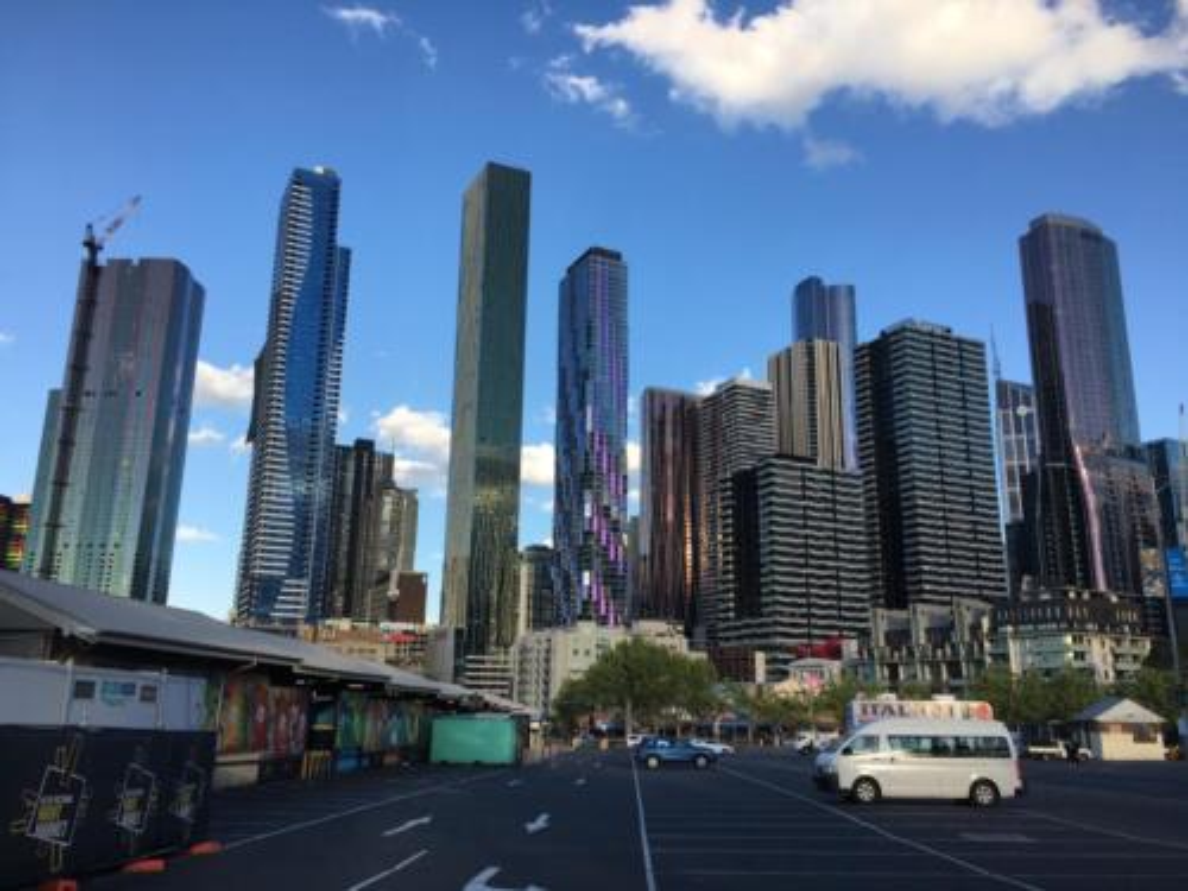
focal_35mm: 29
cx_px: 594
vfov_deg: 48.2
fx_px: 995
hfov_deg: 61.7
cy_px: 446
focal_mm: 4.15
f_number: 2.2
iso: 25
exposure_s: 1/578
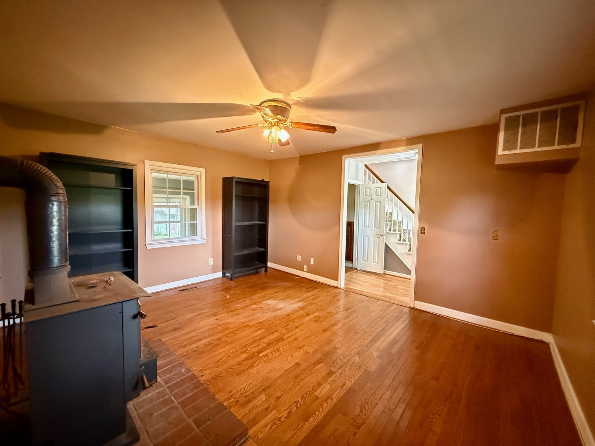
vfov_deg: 85.7
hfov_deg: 102.1
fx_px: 241
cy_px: 223
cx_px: 298
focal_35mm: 14
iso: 1250
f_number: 2.2
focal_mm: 2.22
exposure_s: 1/40
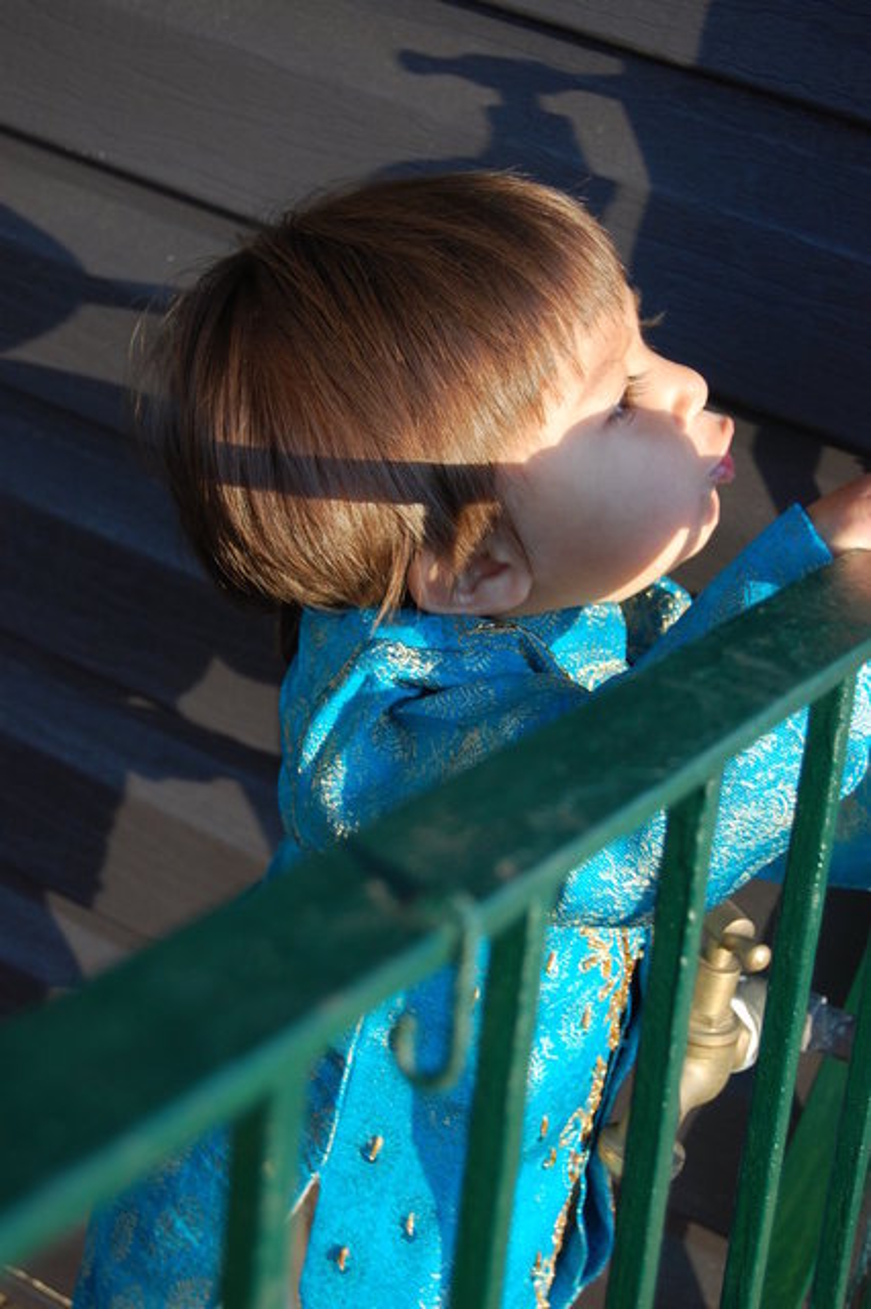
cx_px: 436
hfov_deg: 21.5
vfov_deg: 31.9
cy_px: 654
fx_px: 2289
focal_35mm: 63
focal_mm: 42
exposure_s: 1/125
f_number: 5.6
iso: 280
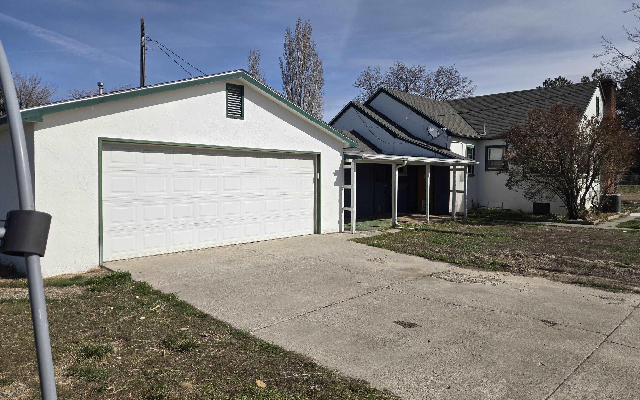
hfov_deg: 72.5
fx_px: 436
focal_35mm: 25
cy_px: 185
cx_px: 317
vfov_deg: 49.2
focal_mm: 5.4
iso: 25
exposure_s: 1/4185
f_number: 1.8
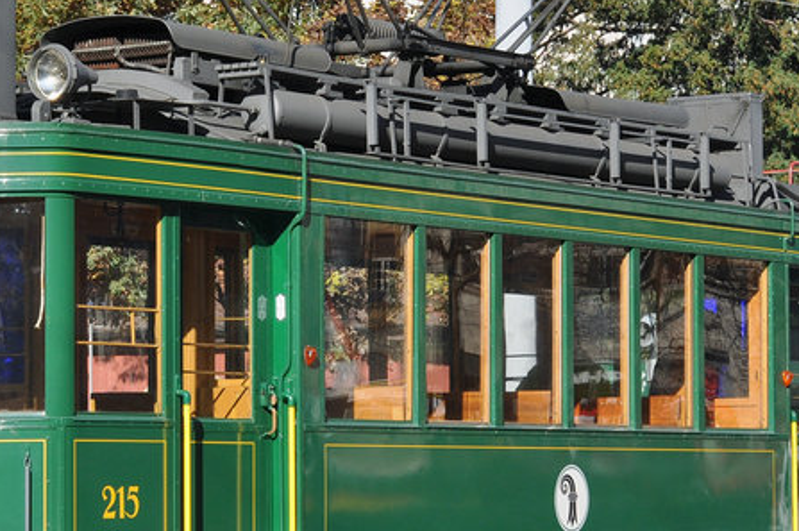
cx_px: 207
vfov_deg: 8.5
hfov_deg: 12.7
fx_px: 3569
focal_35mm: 161
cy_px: 242
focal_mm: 40
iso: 250
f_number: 10
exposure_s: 1/400
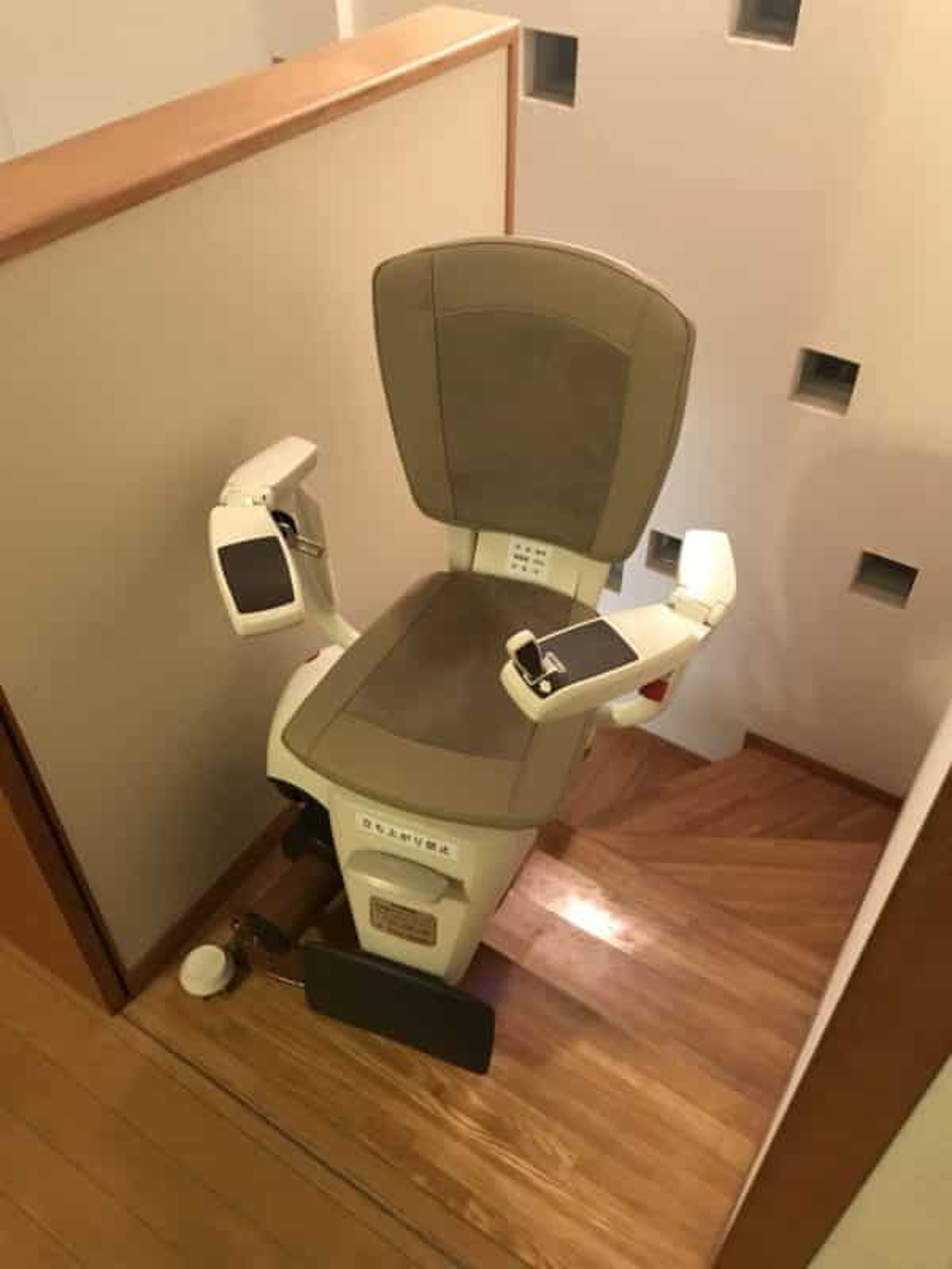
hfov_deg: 49.7
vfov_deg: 63.4
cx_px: 476
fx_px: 1027
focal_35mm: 28
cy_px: 634
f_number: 1.8
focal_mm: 3.99
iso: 80
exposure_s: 1/7
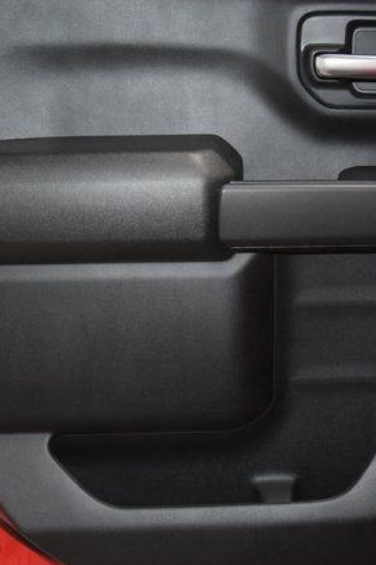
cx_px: 245
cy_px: 284
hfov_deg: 24.5
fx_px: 862
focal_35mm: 55
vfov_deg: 36.3
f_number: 3.8
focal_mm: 24
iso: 2500
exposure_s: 1/125
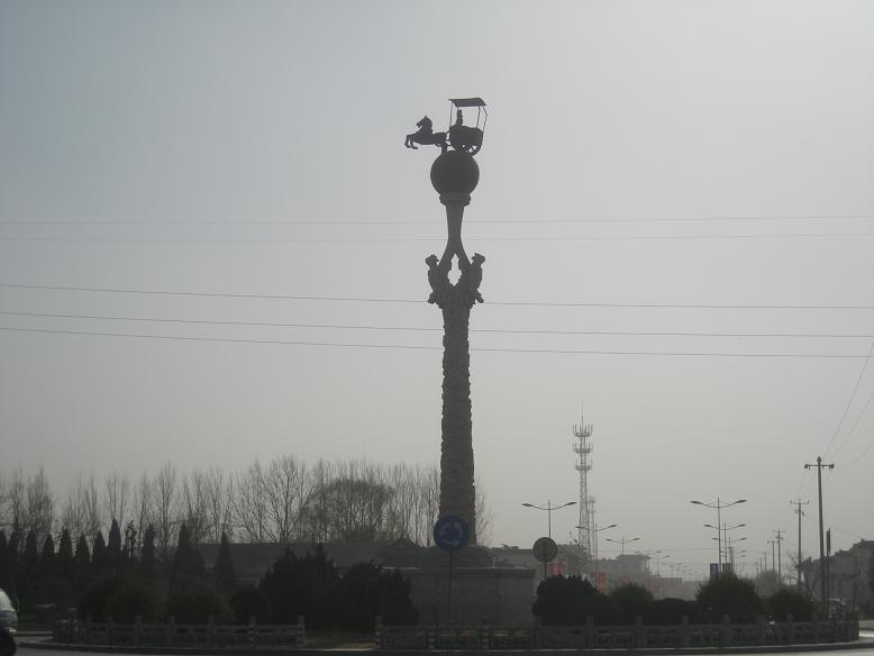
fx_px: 1919
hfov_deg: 25.7
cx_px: 437
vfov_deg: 19.4
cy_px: 328
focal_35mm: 76
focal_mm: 12.3
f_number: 7.8
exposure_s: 1/558
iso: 50
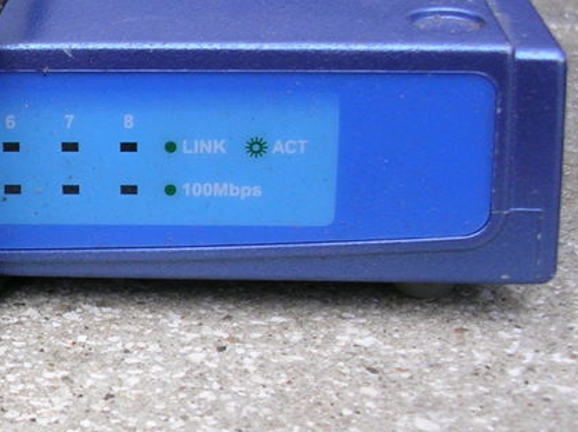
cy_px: 273
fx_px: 1519
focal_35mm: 91
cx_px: -97
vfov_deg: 16.2
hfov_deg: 20.3
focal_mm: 5.8
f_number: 2.8
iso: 50
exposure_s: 1/155
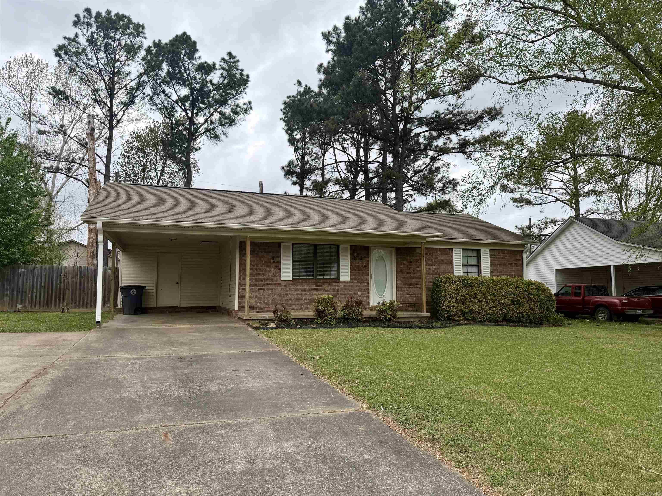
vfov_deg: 56.8
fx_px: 459
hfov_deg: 71.6
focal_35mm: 24
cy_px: 248
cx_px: 331
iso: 80
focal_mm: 6.76
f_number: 1.78
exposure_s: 1/2169
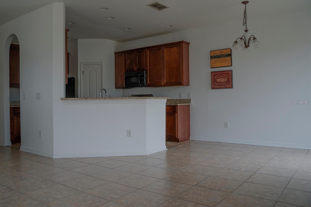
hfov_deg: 63.6
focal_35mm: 29
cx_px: 150
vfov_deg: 45.0
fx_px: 251
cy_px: 102
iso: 500
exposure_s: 1/60
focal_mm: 28
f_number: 6.3
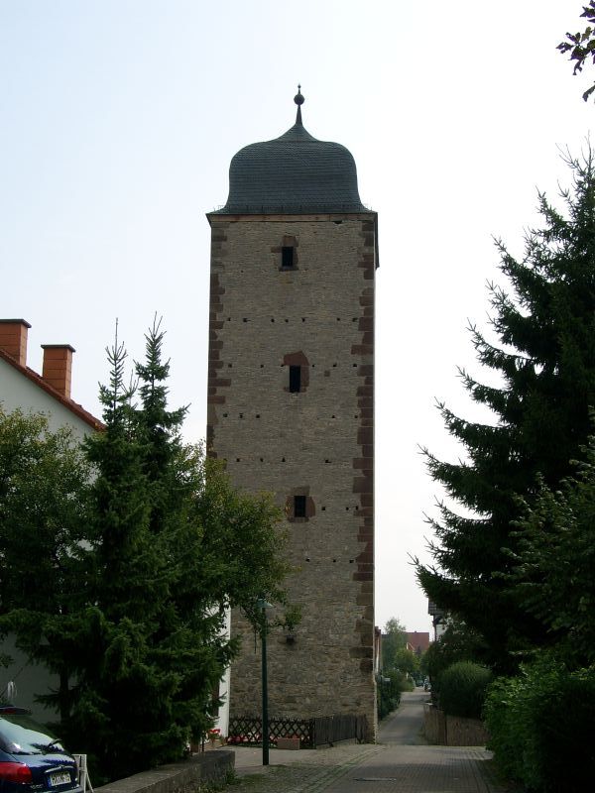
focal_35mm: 60
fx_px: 1375
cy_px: 396
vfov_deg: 32.2
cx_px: 298
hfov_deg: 24.4
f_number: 5.6
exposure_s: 1/515
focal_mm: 12.52
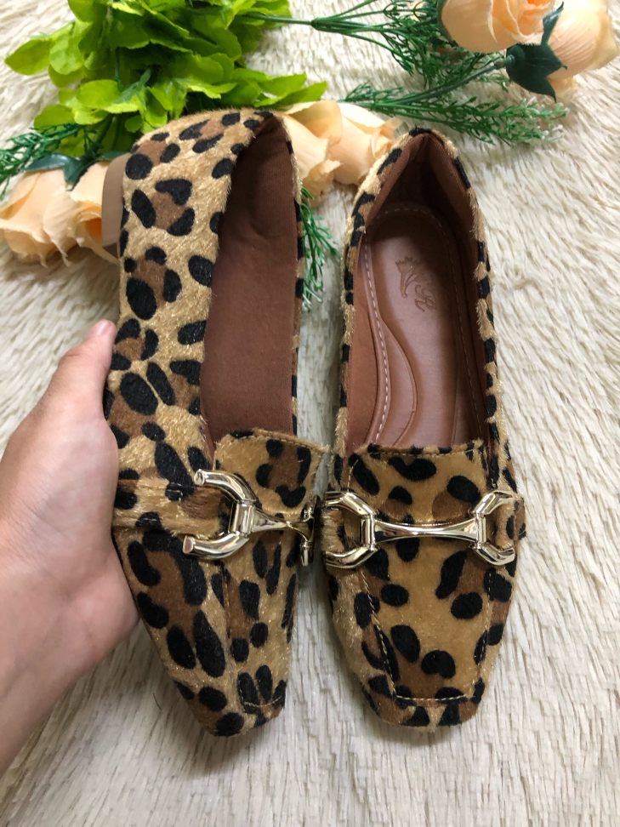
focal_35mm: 28
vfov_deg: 63.4
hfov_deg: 49.7
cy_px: 414
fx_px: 669
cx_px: 310
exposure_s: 1/6
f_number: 1.8
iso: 100
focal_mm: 3.99
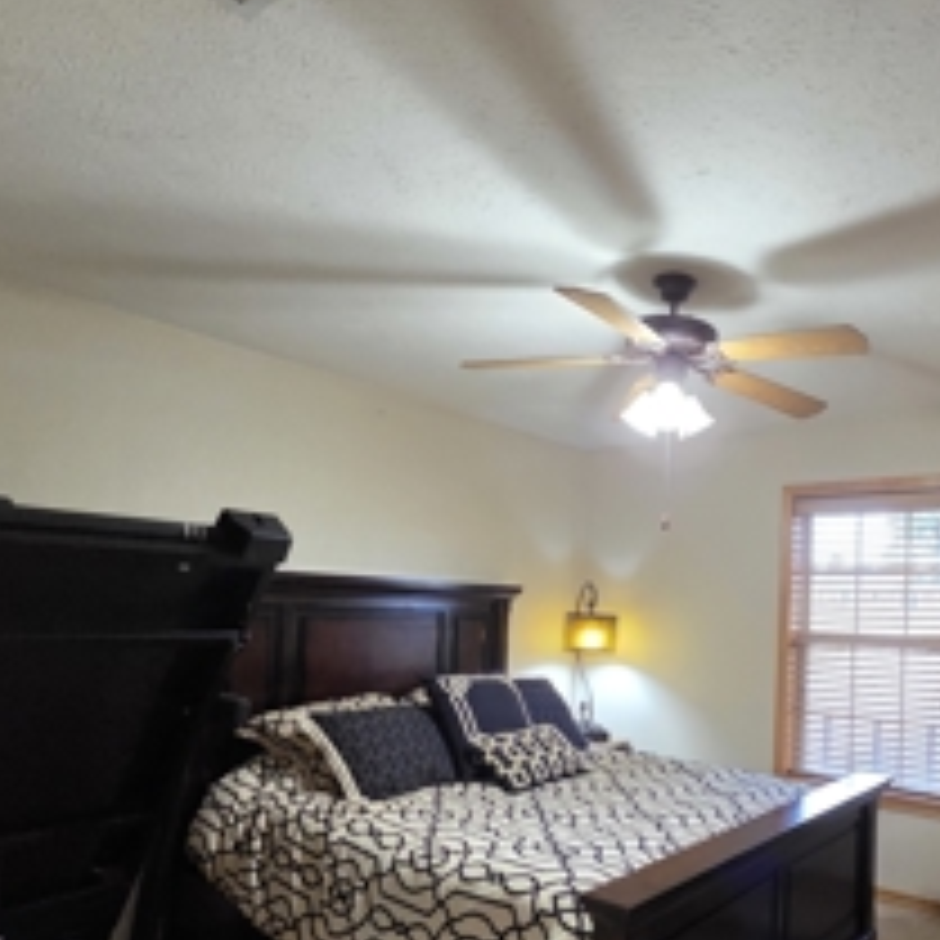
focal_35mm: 22
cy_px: 621
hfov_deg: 65.2
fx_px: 676
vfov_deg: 67.8
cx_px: 711
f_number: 2.2
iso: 1600
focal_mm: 2.2
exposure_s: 1/60
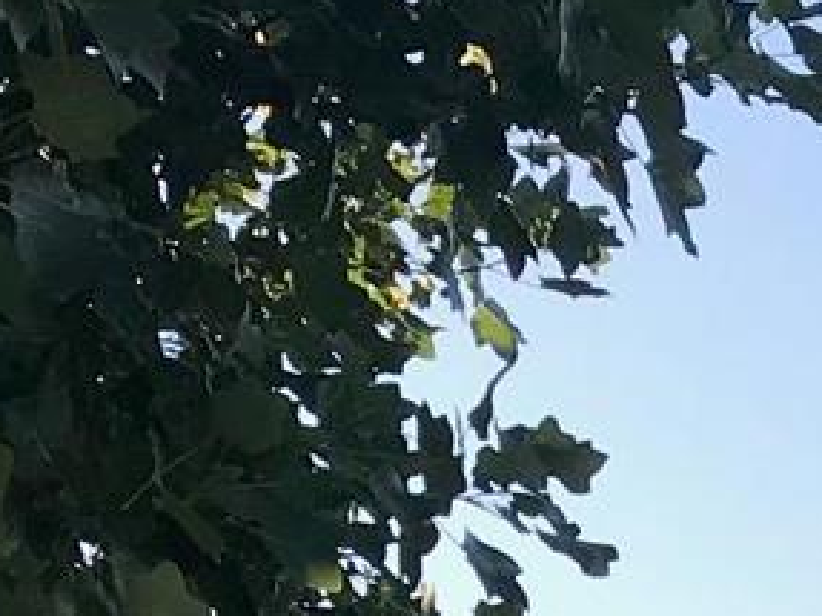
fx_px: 3703
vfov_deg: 8.4
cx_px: 1114
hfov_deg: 12.2
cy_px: 1659
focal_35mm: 156
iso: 20
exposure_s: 1/573
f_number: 1.8
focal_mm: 3.99
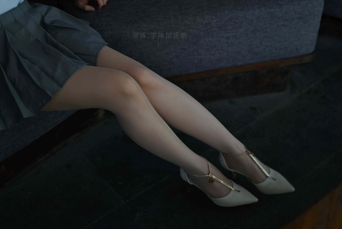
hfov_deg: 39.6
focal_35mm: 50
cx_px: 171
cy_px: 114
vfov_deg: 27.0
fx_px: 475
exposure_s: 1/160
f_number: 2
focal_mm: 50
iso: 160
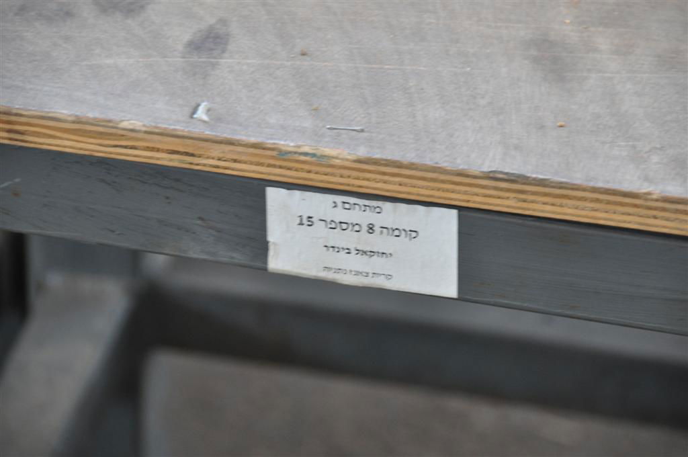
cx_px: 344
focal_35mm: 300
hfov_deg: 6.9
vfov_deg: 4.6
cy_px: 228
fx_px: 5726
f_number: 5.6
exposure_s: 1/125
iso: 800
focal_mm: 200
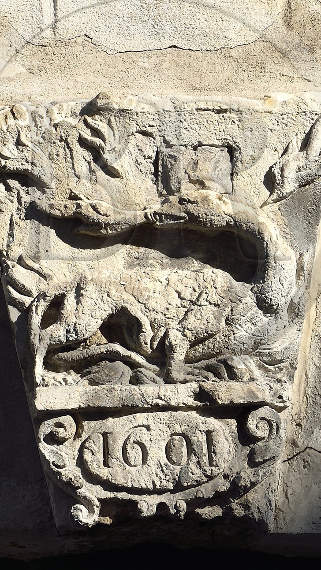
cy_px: 180
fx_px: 2058
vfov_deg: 15.7
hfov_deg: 8.9
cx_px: 147
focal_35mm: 136
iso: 200
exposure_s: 1/200
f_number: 13
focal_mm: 70
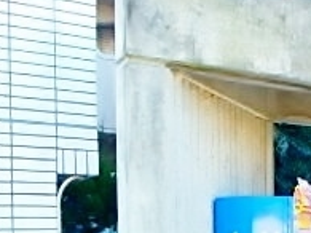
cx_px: 410
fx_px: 620
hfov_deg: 24.4
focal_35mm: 69
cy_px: 247
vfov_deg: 20.4
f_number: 3.5
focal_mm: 3.7
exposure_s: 1/60
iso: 125
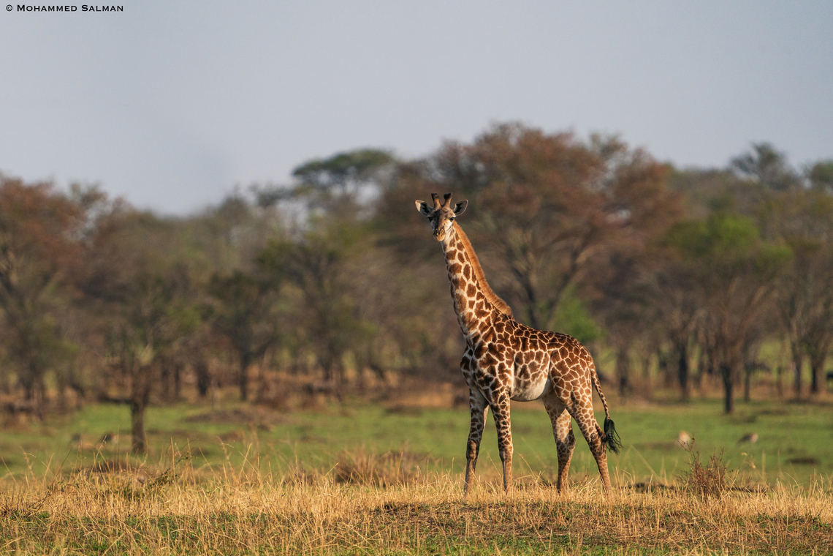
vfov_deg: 2.3
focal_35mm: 600
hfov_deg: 3.4
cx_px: 416
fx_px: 13882
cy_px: 278
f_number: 6.3
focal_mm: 600
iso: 1250
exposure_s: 1/4000
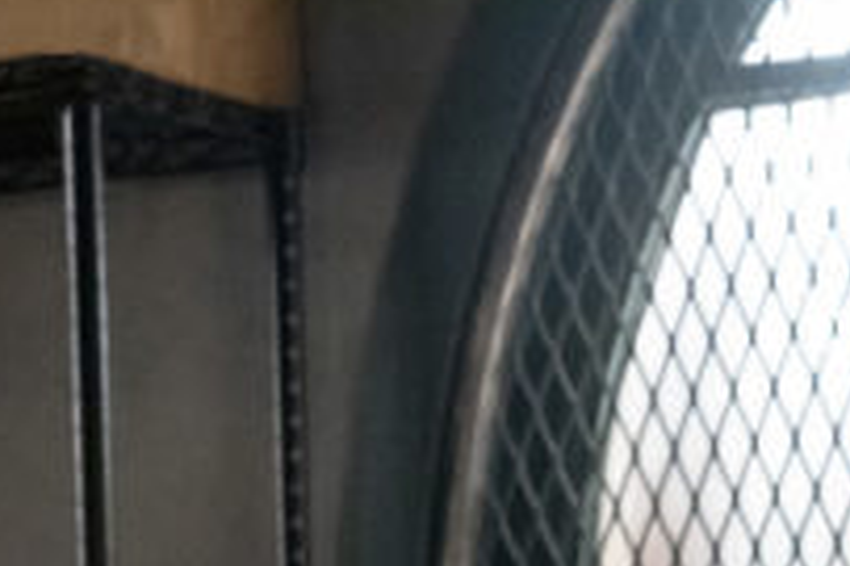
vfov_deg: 6.4
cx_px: 611
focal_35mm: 208
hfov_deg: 9.9
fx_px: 4907
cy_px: 1044
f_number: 4.5
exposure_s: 1/100
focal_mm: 55
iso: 12800
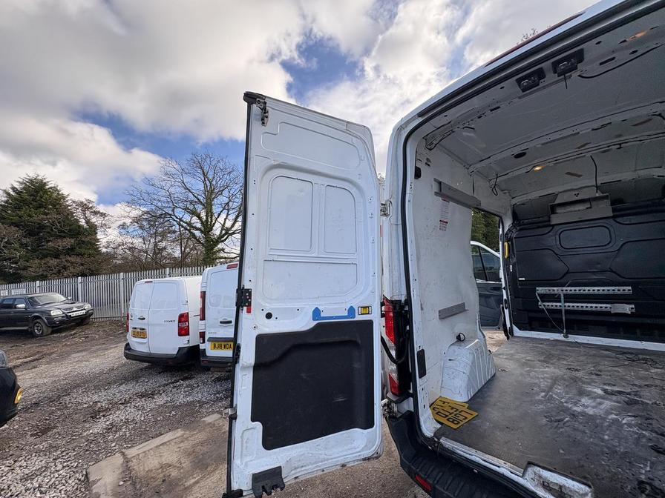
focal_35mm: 14
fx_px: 269
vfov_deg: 85.7
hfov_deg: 102.1
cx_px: 332
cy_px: 249
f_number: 2.2
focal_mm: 2.22
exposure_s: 1/664
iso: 40
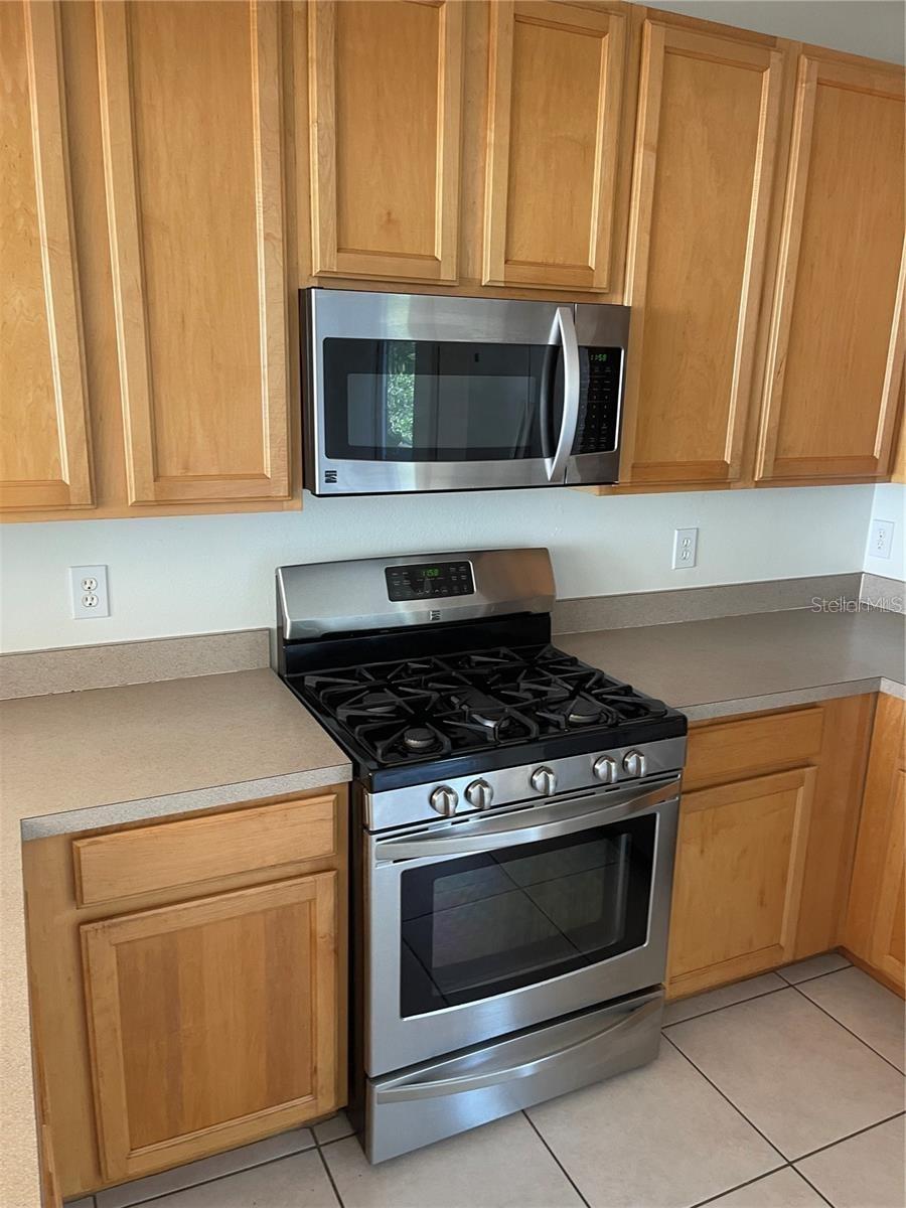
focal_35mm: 26
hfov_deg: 53.1
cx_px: 453
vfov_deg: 67.3
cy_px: 604
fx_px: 907
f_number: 1.6
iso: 125
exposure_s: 1/63
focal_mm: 5.1
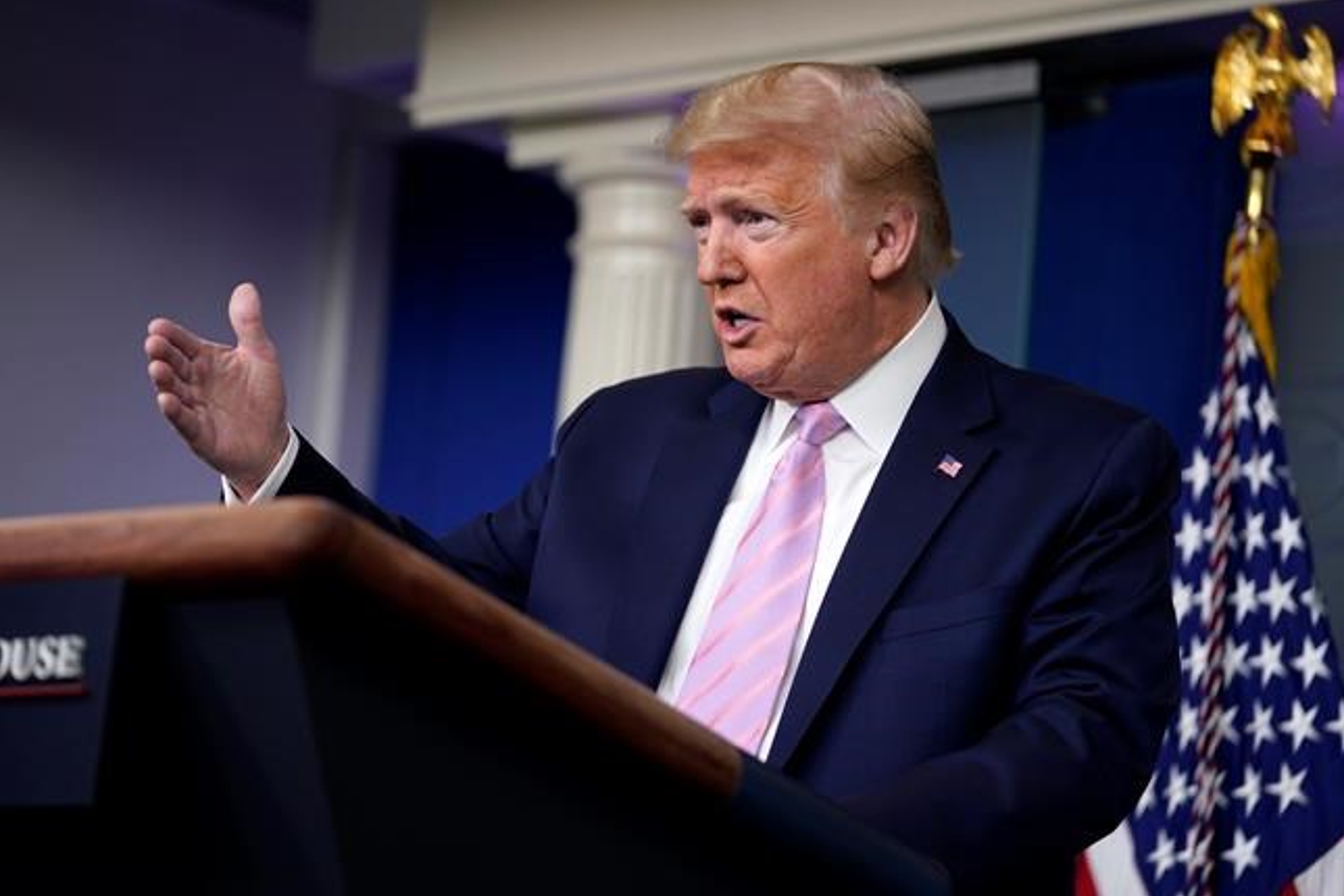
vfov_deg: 11.0
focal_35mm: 125
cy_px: 447
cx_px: 675
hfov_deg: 16.4
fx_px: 4666
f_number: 2.8
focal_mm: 124
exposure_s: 1/800
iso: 1250
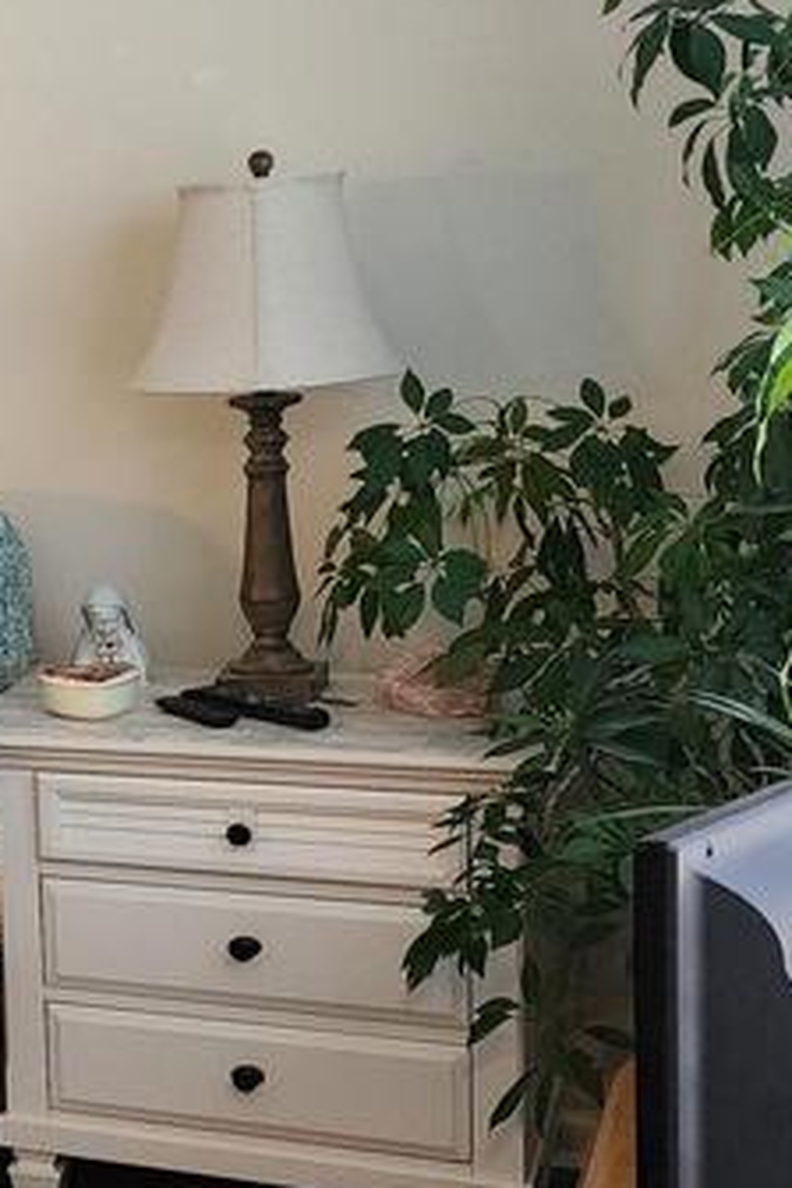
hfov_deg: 15.3
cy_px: 658
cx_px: -760
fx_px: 2409
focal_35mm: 73
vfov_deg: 27.7
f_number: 1.8
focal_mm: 6.4
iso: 800
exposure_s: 1/120
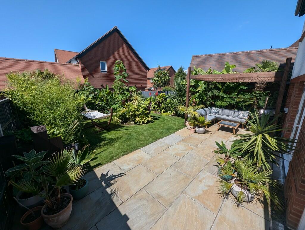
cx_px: 152
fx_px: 115
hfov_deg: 106.1
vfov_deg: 90.1
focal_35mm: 13
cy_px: 115
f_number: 2.2
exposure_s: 1/2179
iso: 46
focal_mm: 1.95
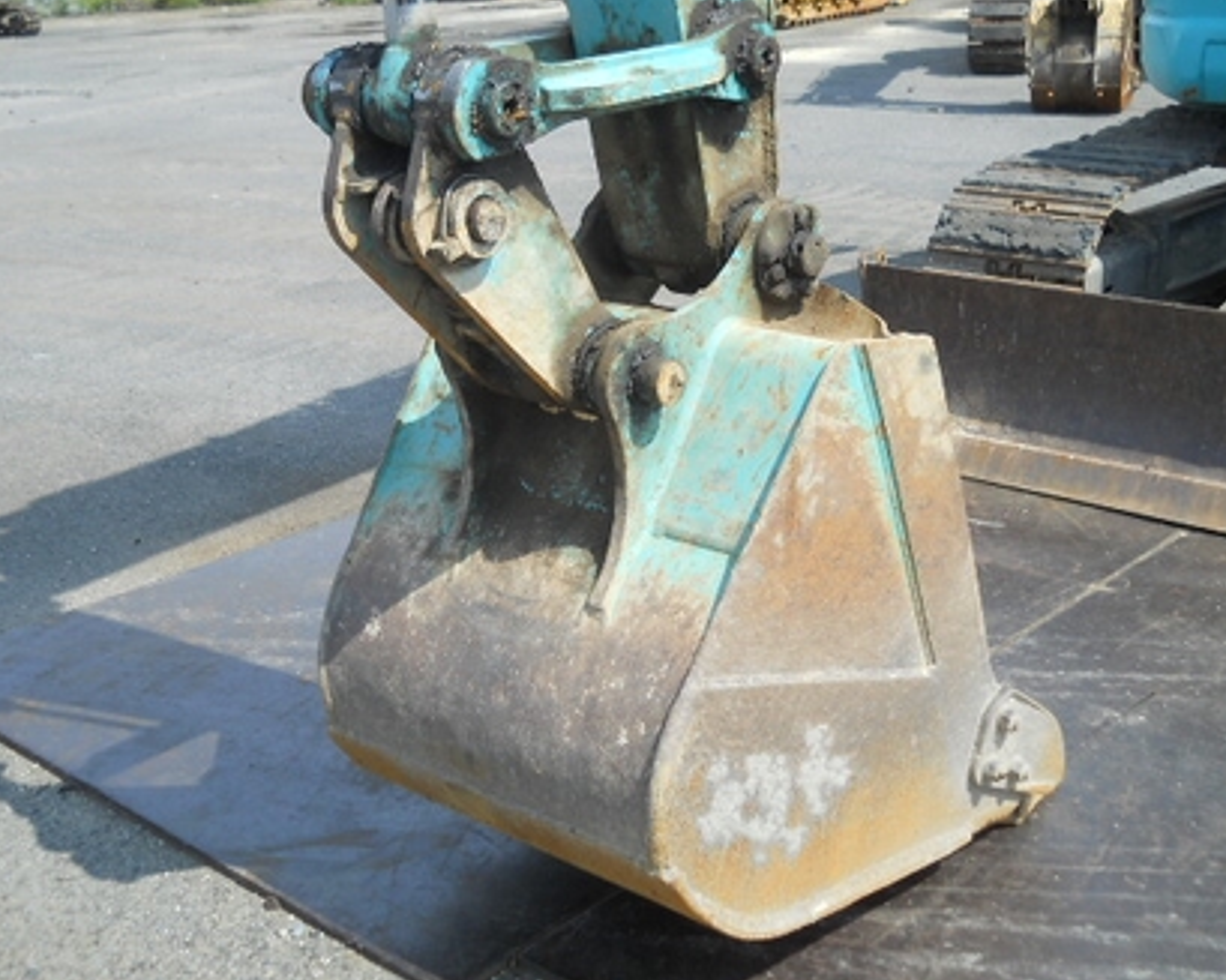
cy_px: 474
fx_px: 1705
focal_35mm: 47
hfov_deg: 39.5
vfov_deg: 32.1
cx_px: 623
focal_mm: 6.72
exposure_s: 1/200
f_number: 5.5
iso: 80
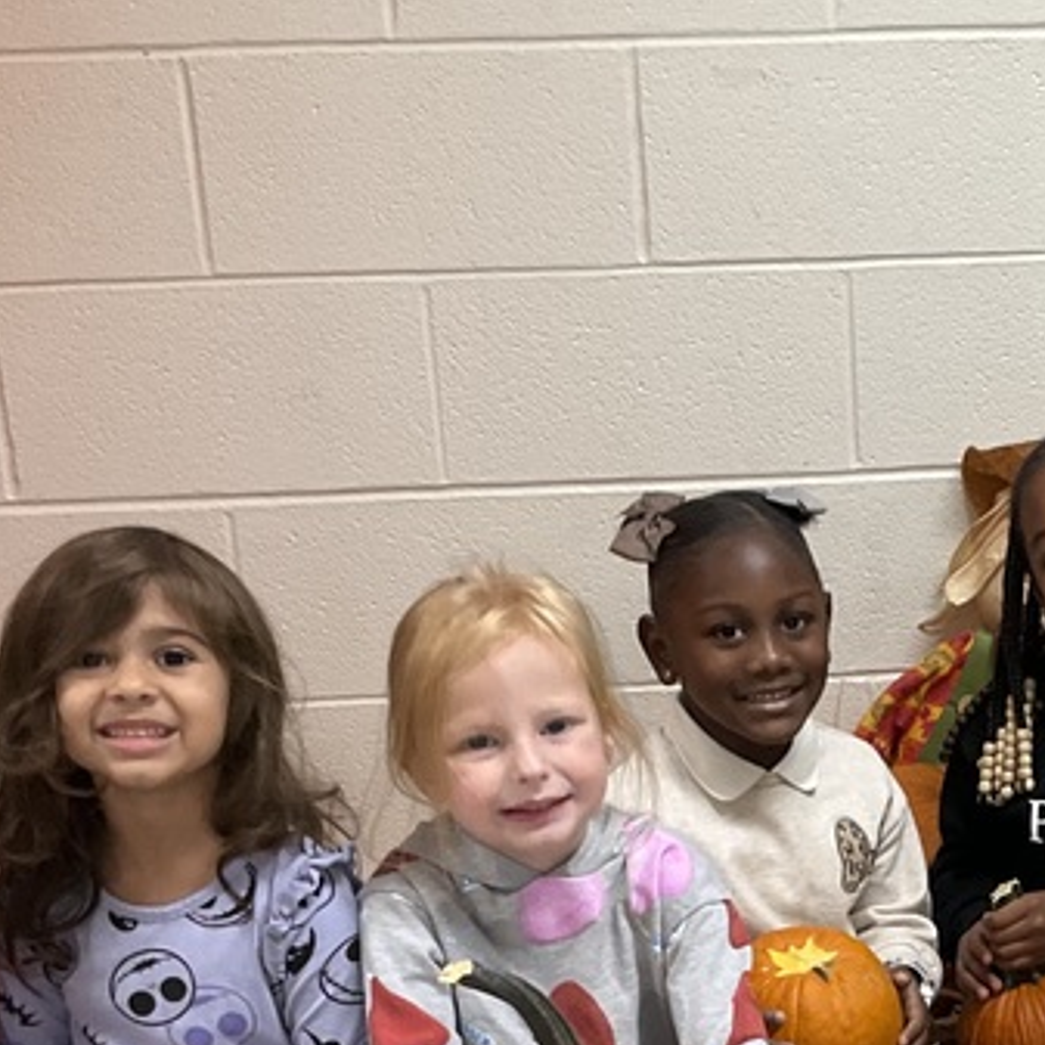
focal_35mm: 78
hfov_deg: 21.4
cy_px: 1020
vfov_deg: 21.5
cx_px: 1048
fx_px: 2664
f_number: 1.8
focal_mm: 3
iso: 125
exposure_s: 1/60
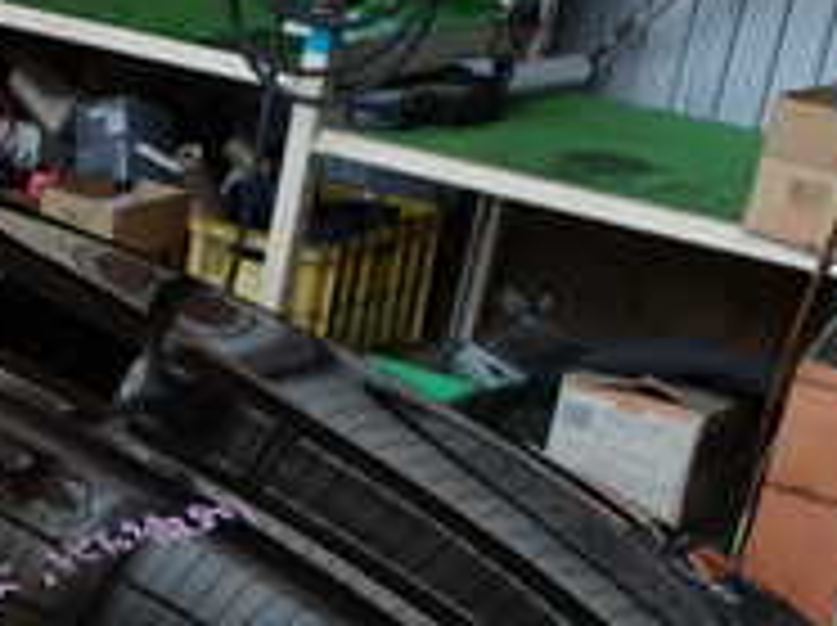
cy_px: 775
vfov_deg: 14.7
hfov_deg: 18.4
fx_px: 2342
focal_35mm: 97
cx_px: -338
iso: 100
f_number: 3.2
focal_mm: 5.4
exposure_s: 1/125
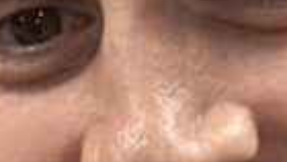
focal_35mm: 239
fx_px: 1820
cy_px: -115
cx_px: -248
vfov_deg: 5.0
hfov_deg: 8.6
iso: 250
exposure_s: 1/60
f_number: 1.9
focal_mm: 2.69
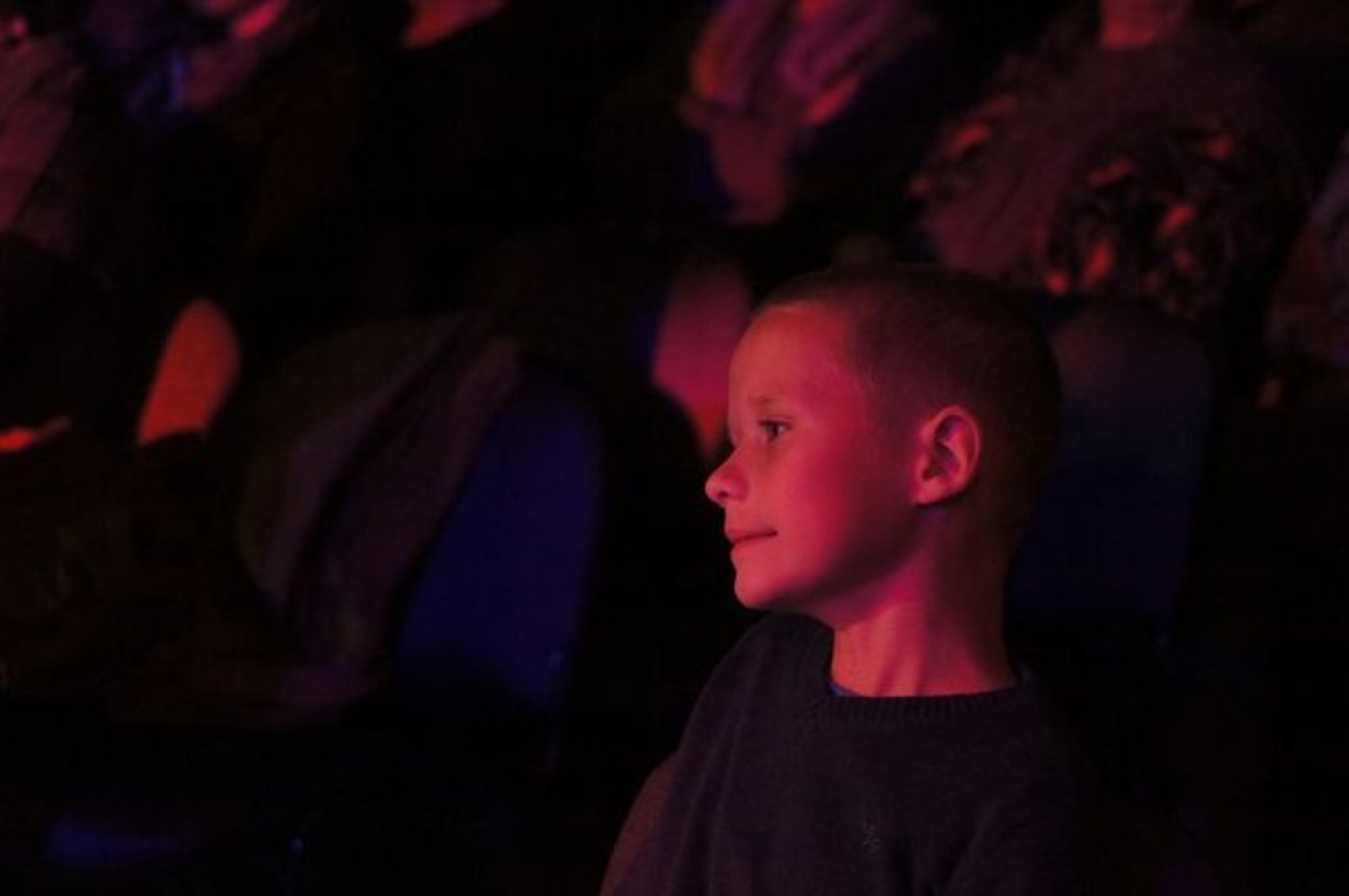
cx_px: 674
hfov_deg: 18.2
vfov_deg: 12.2
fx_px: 4211
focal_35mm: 112
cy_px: 448
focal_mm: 75
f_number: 4.5
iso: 3200
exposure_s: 1/40
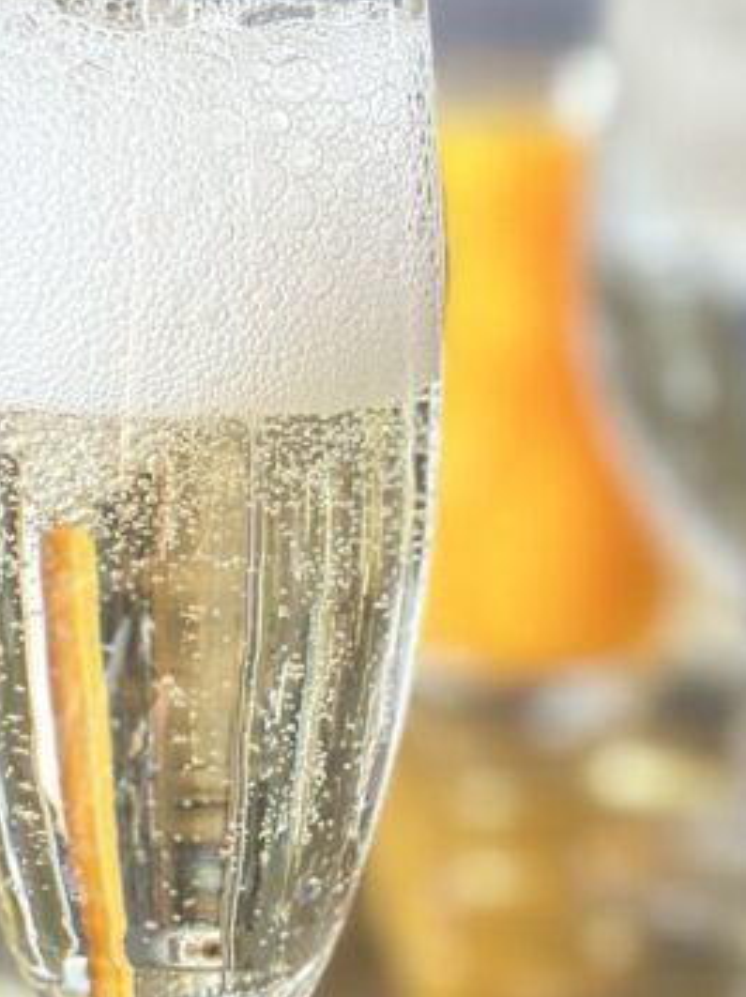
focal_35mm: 139
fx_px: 3999
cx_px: 493
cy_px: 327
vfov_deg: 14.2
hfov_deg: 10.6
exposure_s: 1/574
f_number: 1.78
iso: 80
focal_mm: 6.86
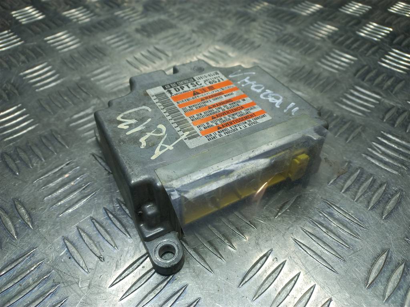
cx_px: 205
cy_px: 154
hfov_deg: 69.4
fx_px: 296
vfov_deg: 54.9
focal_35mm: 25
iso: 32
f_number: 1.8
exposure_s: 1/100
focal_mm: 4.6
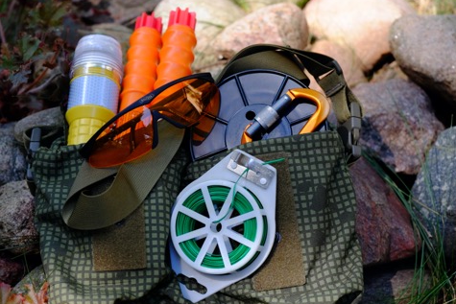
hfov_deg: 20.2
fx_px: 1280
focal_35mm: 101
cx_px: 199
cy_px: 161
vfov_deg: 13.6
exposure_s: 1/500
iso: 400
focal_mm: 50
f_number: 2.8
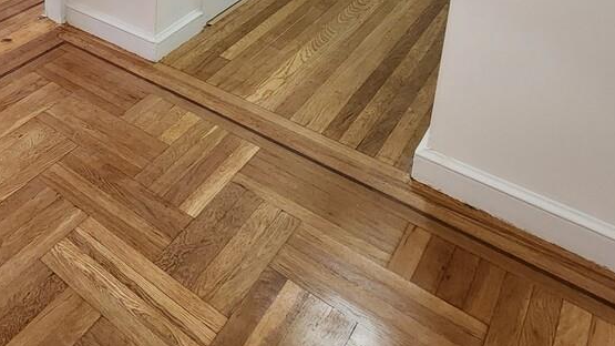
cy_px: -141
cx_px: -13
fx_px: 554
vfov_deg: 27.0
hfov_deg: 47.2
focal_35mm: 34
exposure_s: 1/60
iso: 250
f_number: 2.2
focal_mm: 2.2
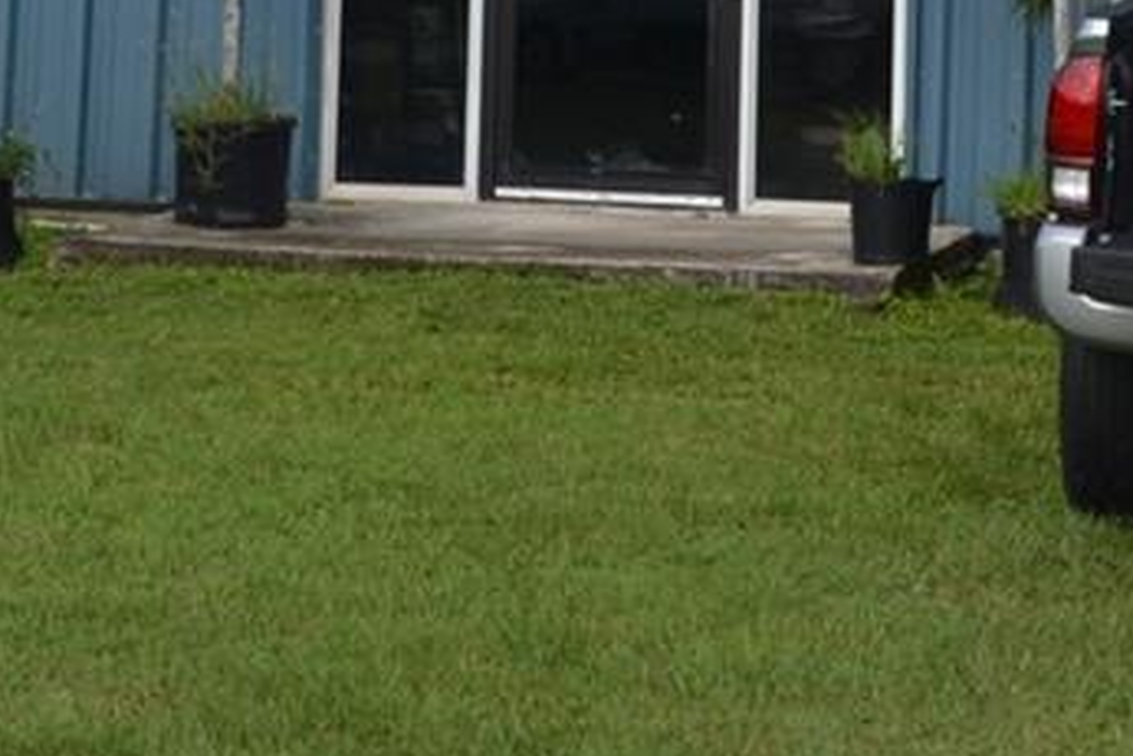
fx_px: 4374
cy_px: -628
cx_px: 565
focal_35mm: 139
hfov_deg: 14.8
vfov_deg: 9.4
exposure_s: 1/250
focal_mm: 20
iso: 100
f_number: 7.1
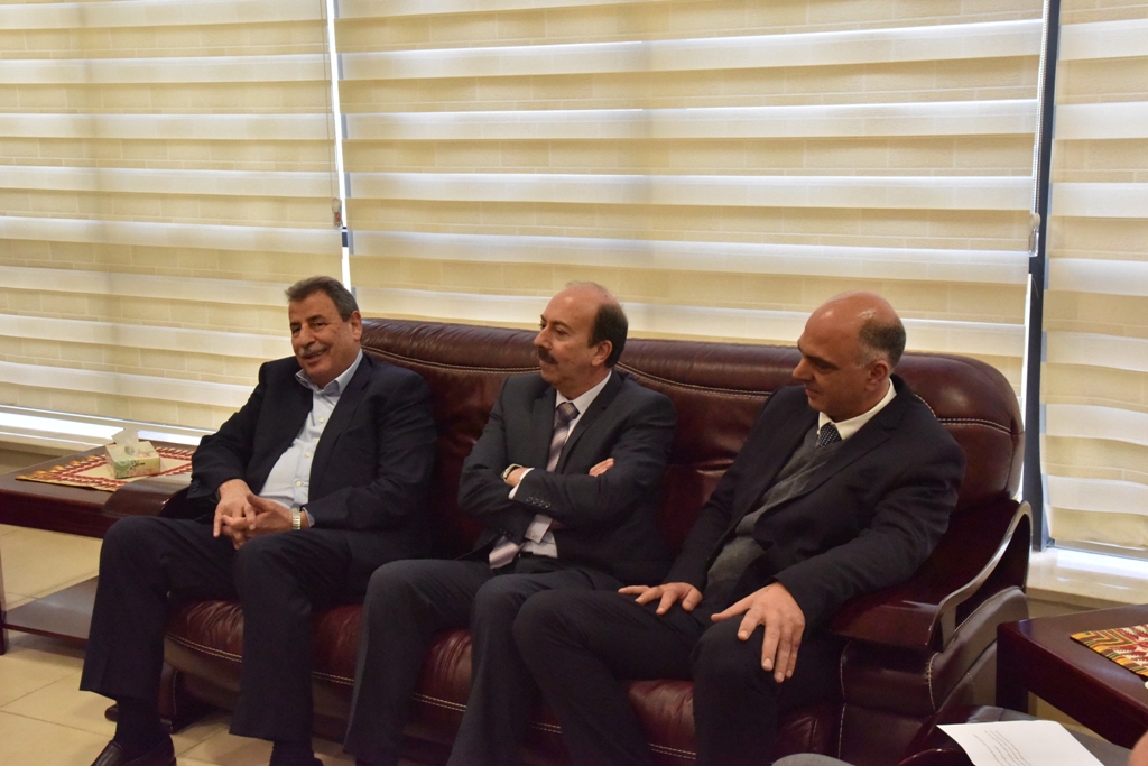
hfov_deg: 42.7
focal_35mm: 46
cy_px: 383
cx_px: 574
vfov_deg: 29.3
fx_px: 1467
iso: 6400
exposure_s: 1/100
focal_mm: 46
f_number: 10
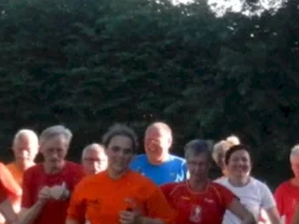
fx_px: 3023
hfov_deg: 5.7
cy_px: 266
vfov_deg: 4.2
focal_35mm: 350
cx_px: 194
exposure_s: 1/640
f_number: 4.8
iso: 800
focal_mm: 14.1
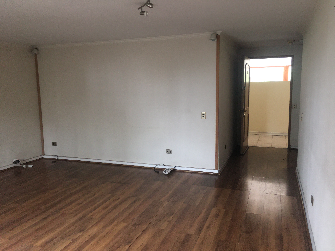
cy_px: 126
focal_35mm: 29
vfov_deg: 48.2
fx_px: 281
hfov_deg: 61.7
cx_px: 168
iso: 64
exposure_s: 1/33
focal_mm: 4.15
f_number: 2.2
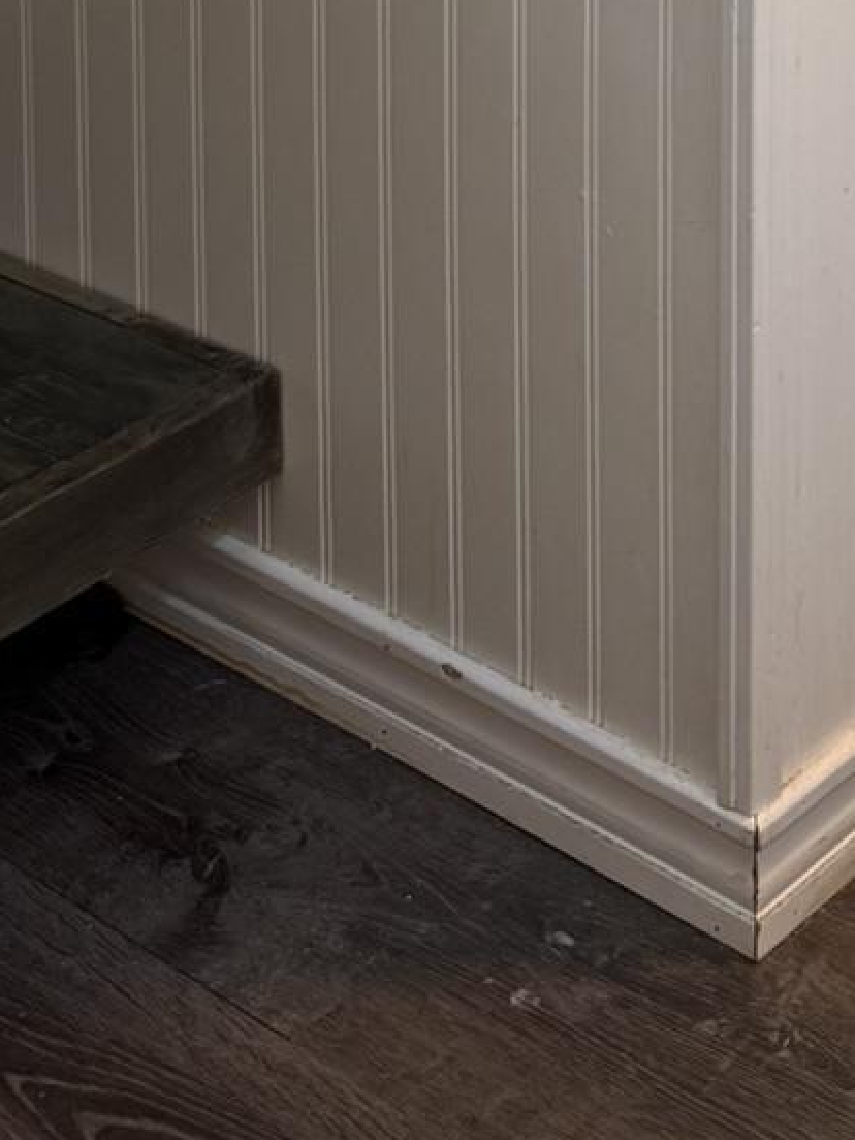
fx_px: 2931
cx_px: 1020
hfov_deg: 16.0
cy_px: -936
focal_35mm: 89
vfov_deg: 17.6
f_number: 1.78
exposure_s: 1/60
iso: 125
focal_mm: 6.76
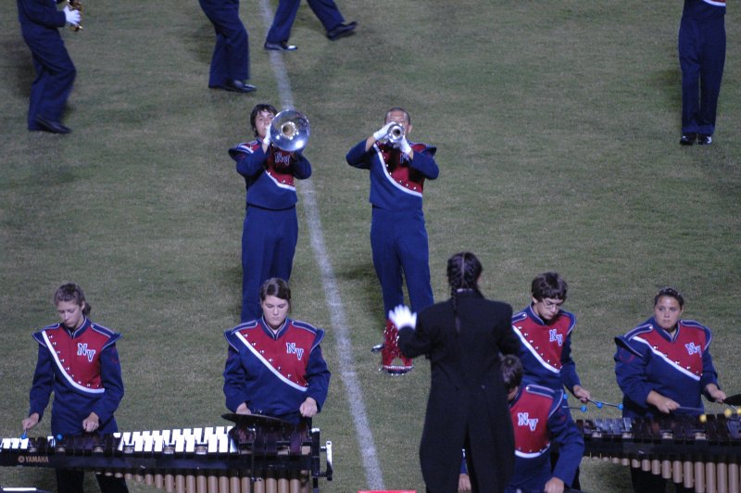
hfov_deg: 6.9
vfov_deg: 4.6
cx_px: 370
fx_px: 6170
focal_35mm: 300
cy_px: 246
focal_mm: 200
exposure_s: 1/60
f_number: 2.8
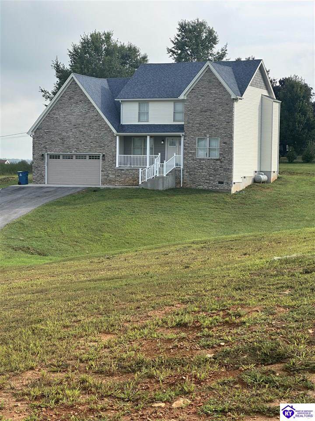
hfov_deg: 19.1
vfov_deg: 25.3
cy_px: 210
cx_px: 158
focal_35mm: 77
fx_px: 934
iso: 32
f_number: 2.8
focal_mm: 9
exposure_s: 1/377
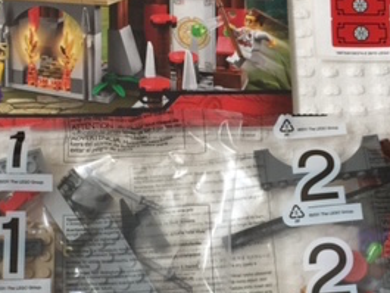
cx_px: 169
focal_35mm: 70
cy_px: 181
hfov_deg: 27.7
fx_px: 789
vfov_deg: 21.0
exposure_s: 1/15
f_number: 2.2
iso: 64
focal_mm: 4.15
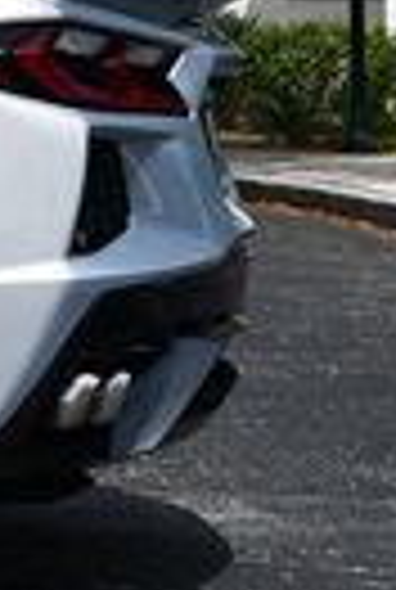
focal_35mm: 283
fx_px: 4645
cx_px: -1026
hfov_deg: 4.6
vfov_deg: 7.2
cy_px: -176
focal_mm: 29
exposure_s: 1/320
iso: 100
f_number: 9
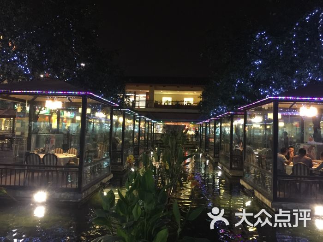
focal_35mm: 29
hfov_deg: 61.7
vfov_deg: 48.2
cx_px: 162
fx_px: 271
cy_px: 121
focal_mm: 4.15
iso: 125
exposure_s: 1/8
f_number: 2.2
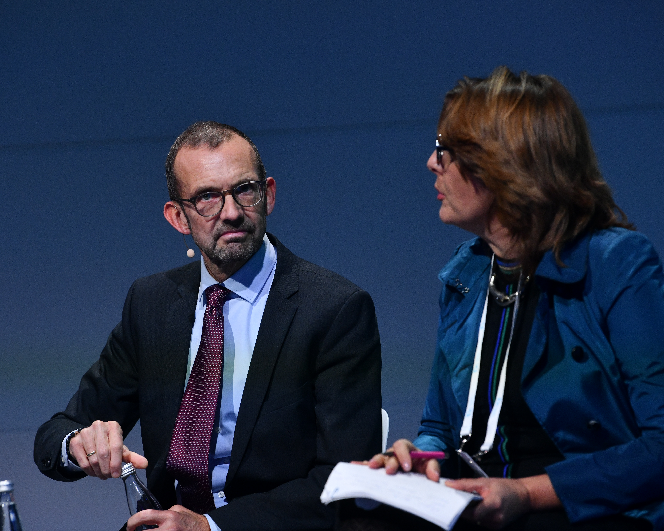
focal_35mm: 226
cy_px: 266
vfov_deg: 6.8
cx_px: 302
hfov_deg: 8.6
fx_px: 4441
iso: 1600
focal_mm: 200
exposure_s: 1/320
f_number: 4.5
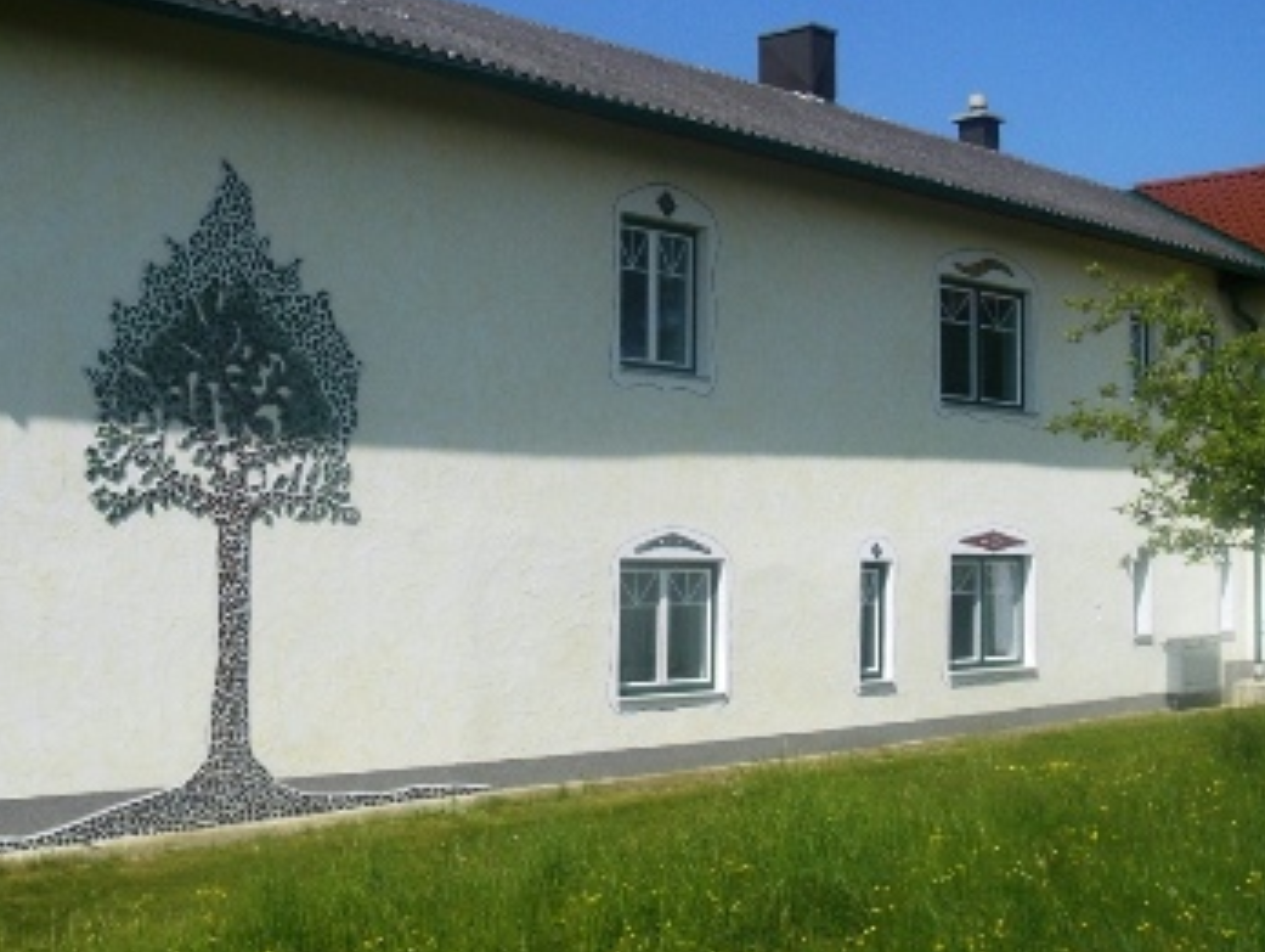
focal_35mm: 49
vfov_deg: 29.7
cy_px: 427
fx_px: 1793
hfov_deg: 38.7
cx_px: 521
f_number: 4.4
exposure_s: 1/1000
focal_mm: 6.3
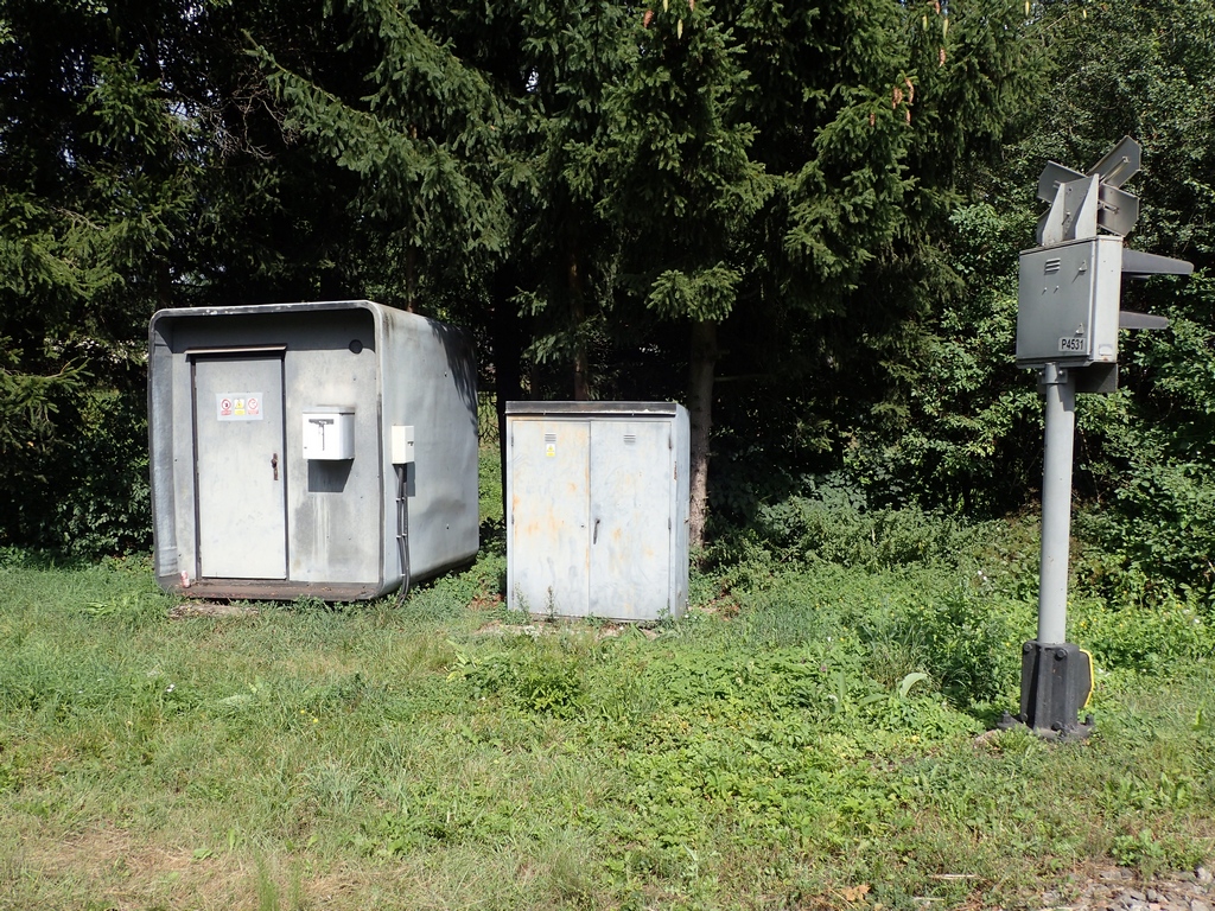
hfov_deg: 60.0
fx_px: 1053
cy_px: 456
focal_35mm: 30
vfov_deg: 46.8
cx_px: 608
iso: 100
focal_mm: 5.5
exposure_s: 1/800
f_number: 3.2
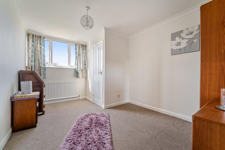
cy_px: 75
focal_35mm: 14
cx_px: 112
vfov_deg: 81.3
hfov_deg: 104.2
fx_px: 88
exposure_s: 1/500
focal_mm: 14
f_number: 6.3
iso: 320
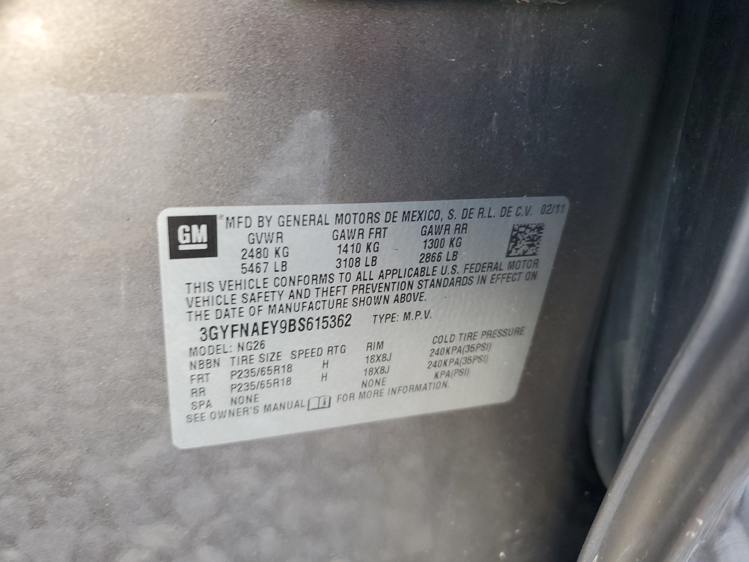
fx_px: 563
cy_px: 281
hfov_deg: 67.3
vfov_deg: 53.1
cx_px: 374
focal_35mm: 26
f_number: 1.5
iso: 63
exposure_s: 1/60.2
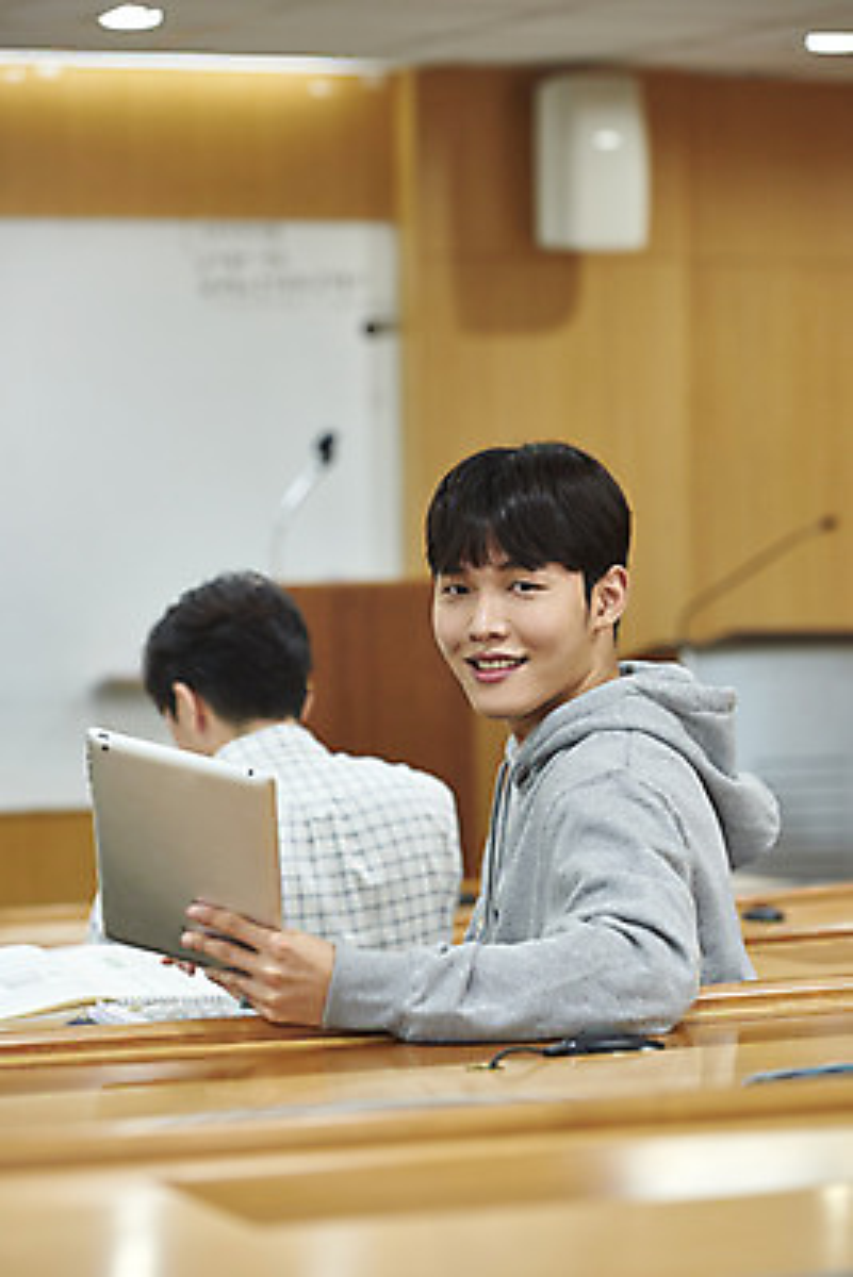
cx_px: 426
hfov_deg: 11.2
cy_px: 638
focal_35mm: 122
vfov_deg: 16.8
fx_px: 4332
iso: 1600
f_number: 3.5
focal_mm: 122
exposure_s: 1/160
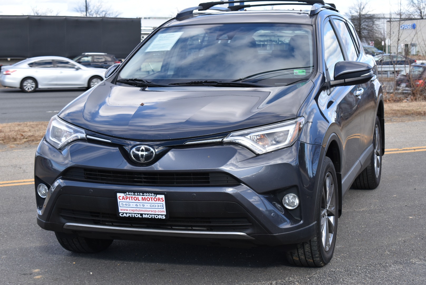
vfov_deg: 19.0
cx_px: 213
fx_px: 853
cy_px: 142
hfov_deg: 28.1
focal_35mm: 72
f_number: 8
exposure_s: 1/250
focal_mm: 48
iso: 250
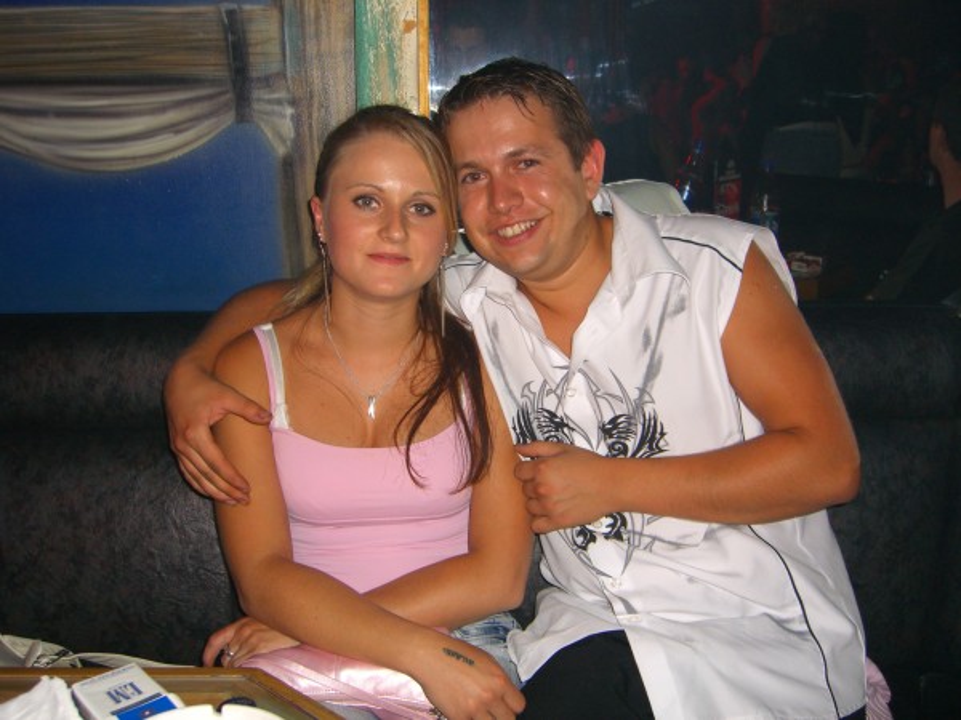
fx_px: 1055
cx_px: 480
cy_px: 360
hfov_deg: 49.0
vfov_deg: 37.7
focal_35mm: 38
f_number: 2.8
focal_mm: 7.9
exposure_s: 1/60
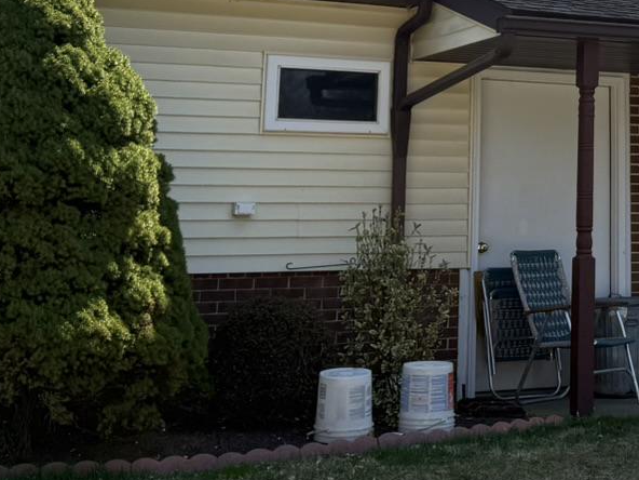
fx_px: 1532
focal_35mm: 83
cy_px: -58
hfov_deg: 22.5
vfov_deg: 17.2
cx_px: 657
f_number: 1.78
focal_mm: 6.76
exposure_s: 1/4673
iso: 100
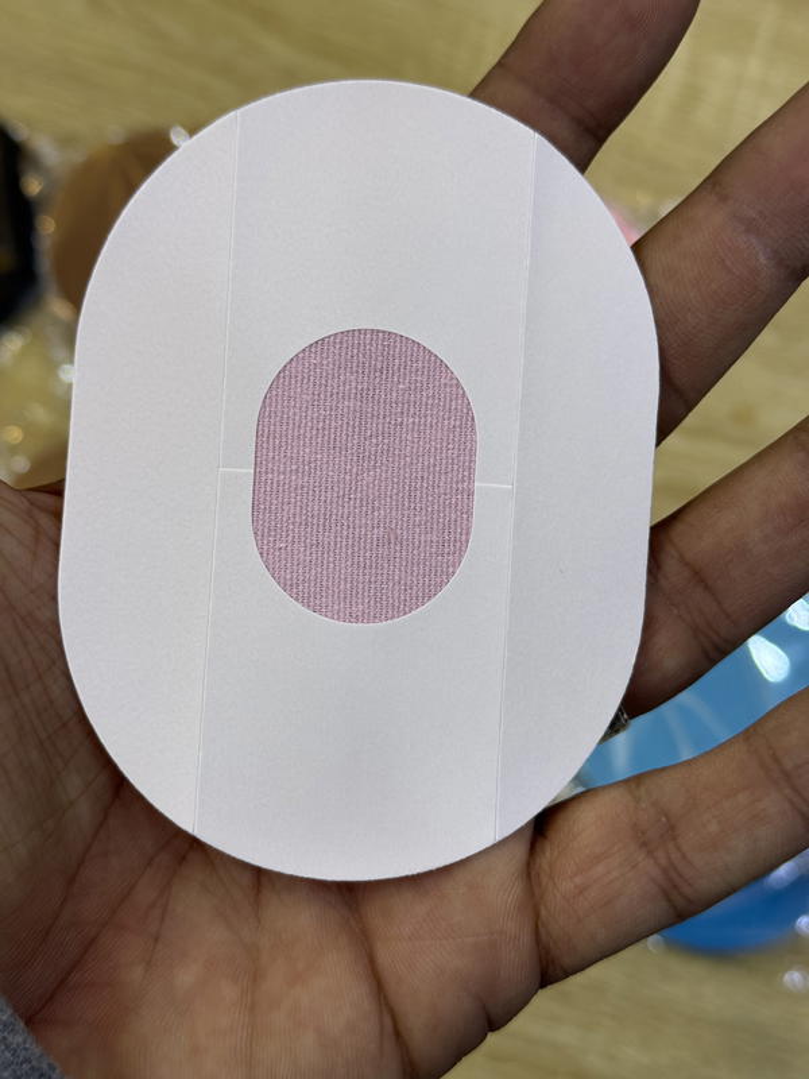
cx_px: 404
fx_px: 1496
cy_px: 540
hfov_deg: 30.3
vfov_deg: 39.7
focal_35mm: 48
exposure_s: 1/101
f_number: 1.78
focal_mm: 6.76
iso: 64
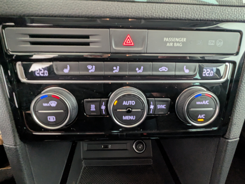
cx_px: 122
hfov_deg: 94.4
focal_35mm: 16
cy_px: 92
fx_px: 113
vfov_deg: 78.2
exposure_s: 1/25.1
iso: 243
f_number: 2.2
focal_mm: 2.35
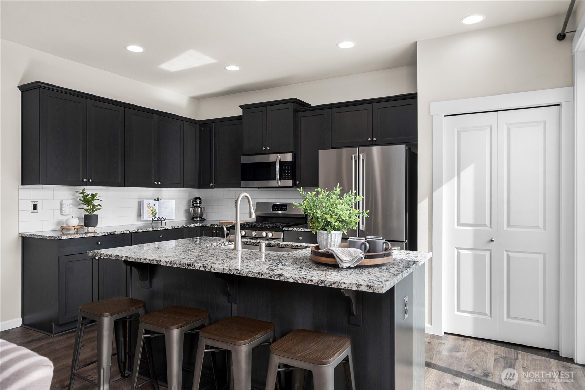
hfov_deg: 78.6
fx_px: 357
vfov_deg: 57.2
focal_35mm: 22
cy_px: 195
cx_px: 292
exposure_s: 1/30
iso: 320
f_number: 6.3
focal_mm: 22
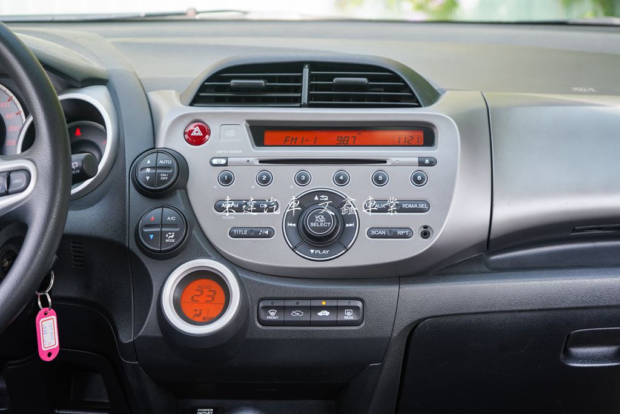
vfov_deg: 20.9
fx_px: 1120
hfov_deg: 31.0
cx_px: 310
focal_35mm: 65
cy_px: 207
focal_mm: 65
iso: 200
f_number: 5.6
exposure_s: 1/80
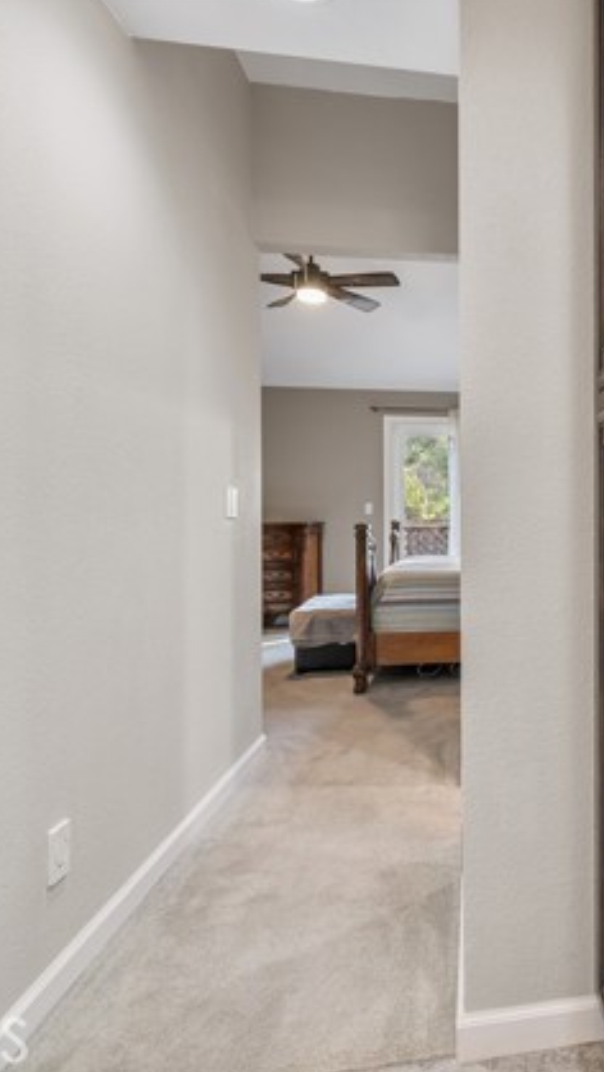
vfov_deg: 76.3
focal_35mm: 24
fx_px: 683
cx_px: 599
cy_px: 531
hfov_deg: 41.7
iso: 100
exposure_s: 3
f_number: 9
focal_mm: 15
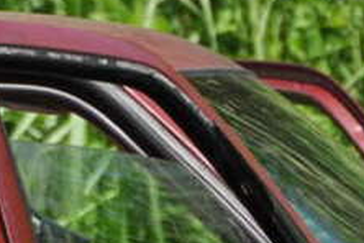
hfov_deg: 1.9
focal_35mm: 1079
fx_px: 10909
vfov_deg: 1.3
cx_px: -8
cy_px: 359
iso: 400
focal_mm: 200
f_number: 5.6
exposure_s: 1/1250
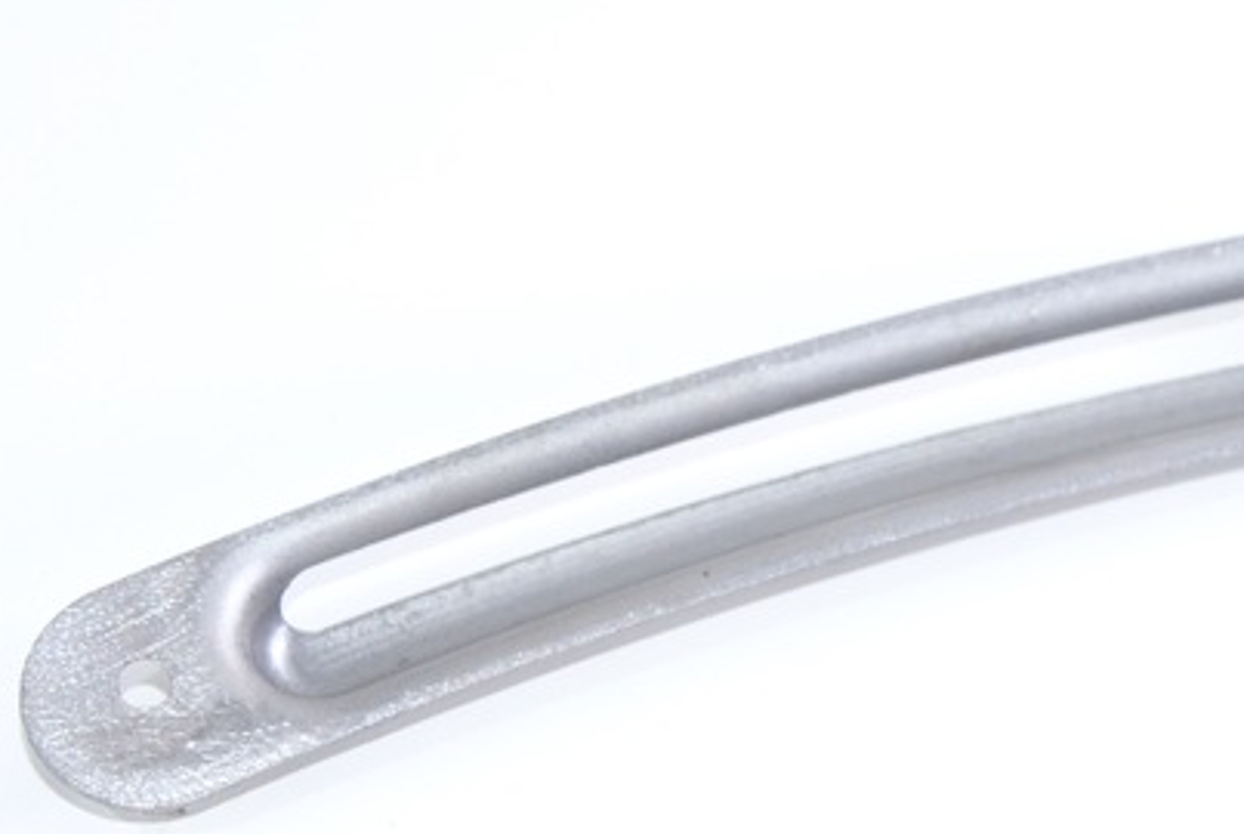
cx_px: 806
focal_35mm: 238
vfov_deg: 5.8
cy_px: 425
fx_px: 8236
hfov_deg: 8.6
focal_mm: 160
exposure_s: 1/250
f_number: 11
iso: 1600
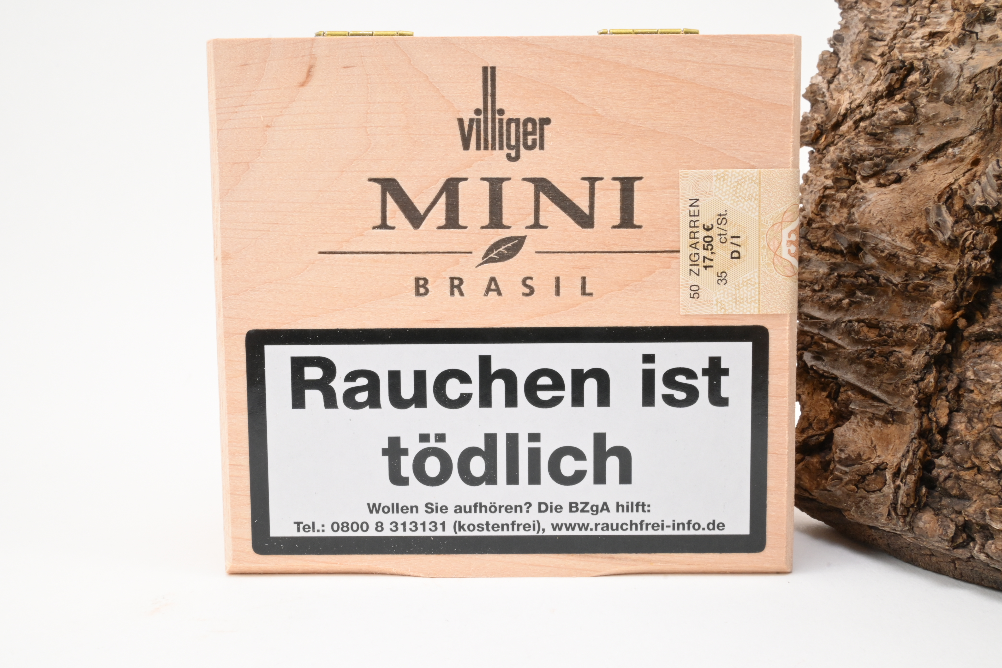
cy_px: 334
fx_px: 1023
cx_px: 501
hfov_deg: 52.2
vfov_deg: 36.2
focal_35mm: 37
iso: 640
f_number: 22
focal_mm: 24.5
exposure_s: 1/15
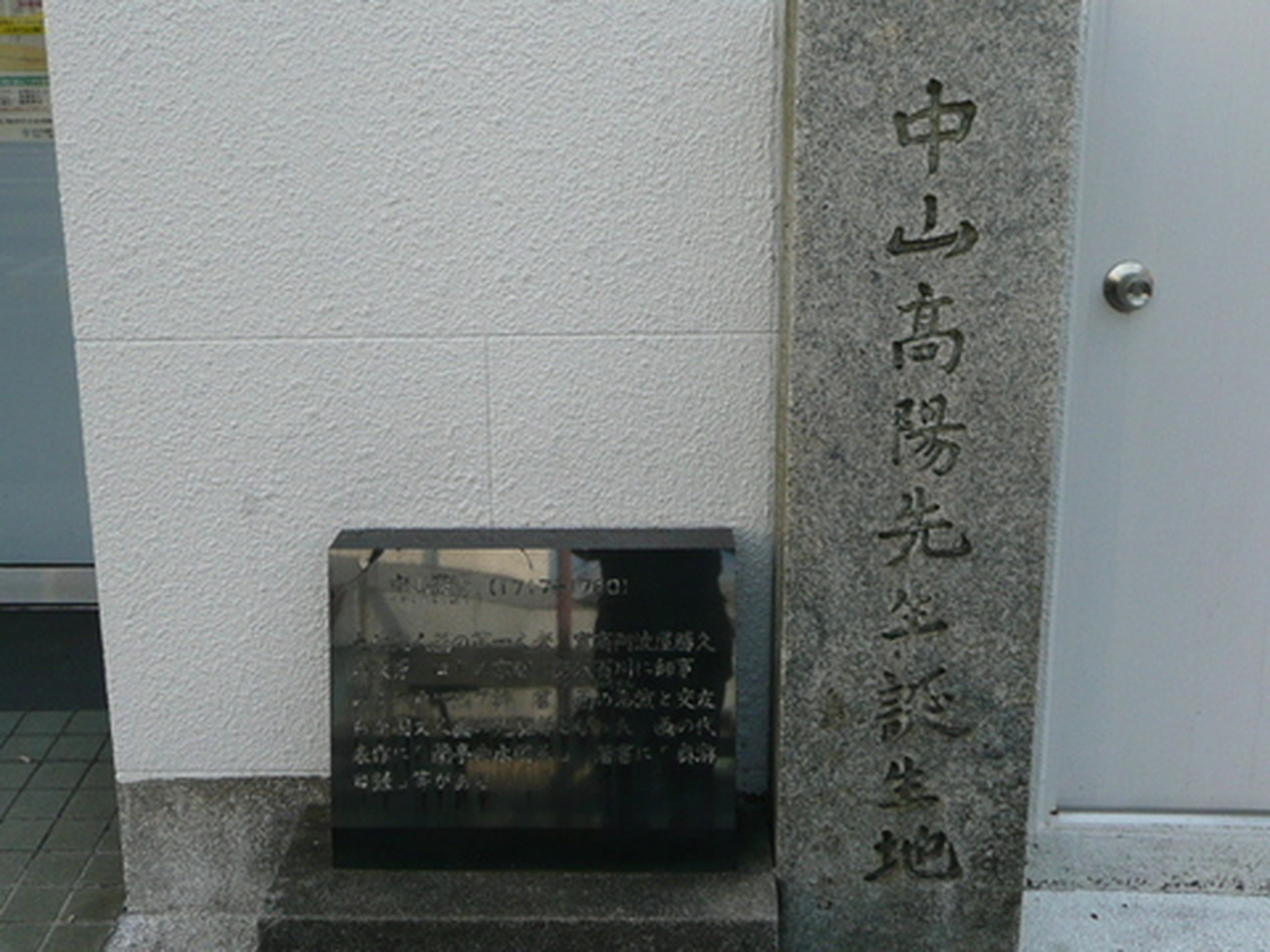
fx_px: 1541
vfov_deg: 34.3
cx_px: 635
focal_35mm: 42
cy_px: 476
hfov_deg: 44.8
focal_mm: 4.6
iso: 100
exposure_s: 1/200
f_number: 3.3
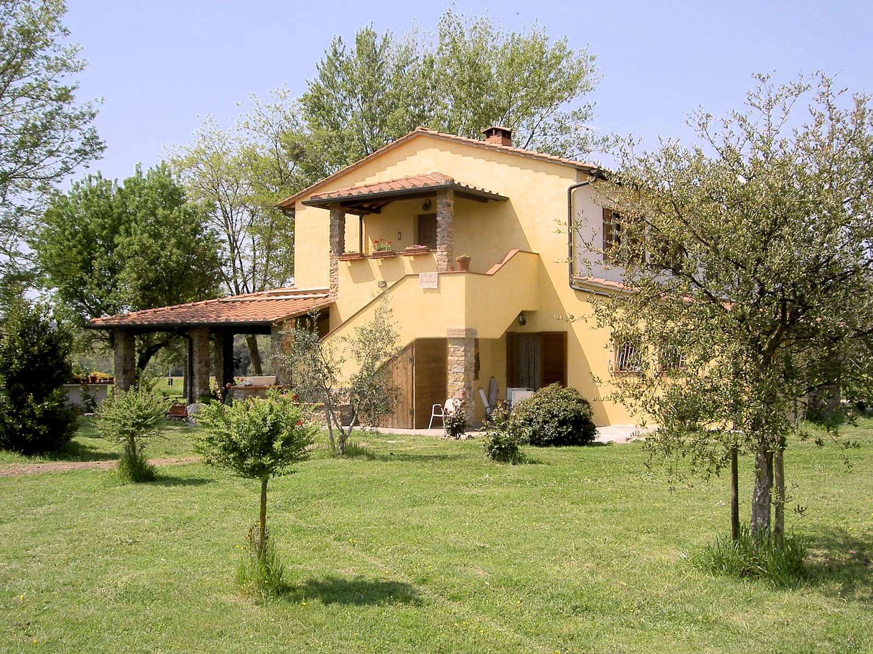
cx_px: 436
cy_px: 327
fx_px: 984
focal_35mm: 39
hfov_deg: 47.9
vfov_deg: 36.8
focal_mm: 8
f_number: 4.7
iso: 100
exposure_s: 1/500
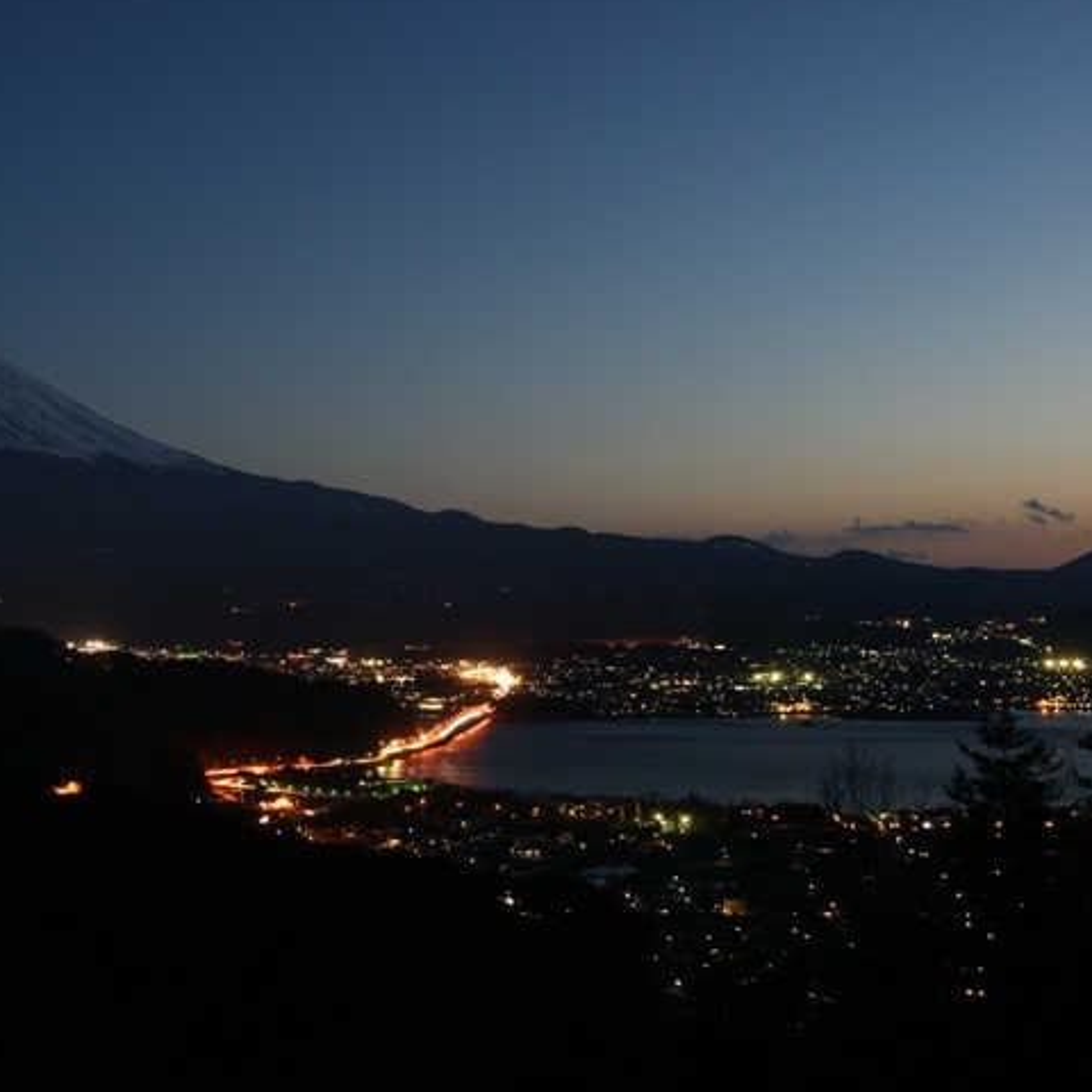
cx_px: 314
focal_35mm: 51
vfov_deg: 33.4
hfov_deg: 32.9
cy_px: 516
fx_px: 1820
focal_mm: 24
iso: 200
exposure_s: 4
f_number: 4.5
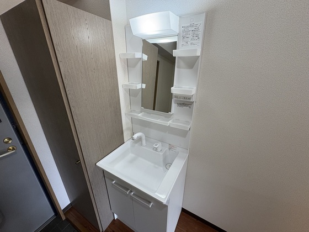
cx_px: 154
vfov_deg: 85.7
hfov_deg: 102.1
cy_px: 116
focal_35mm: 14
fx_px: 125
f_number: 2.2
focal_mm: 2.22
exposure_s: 1/60
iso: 160
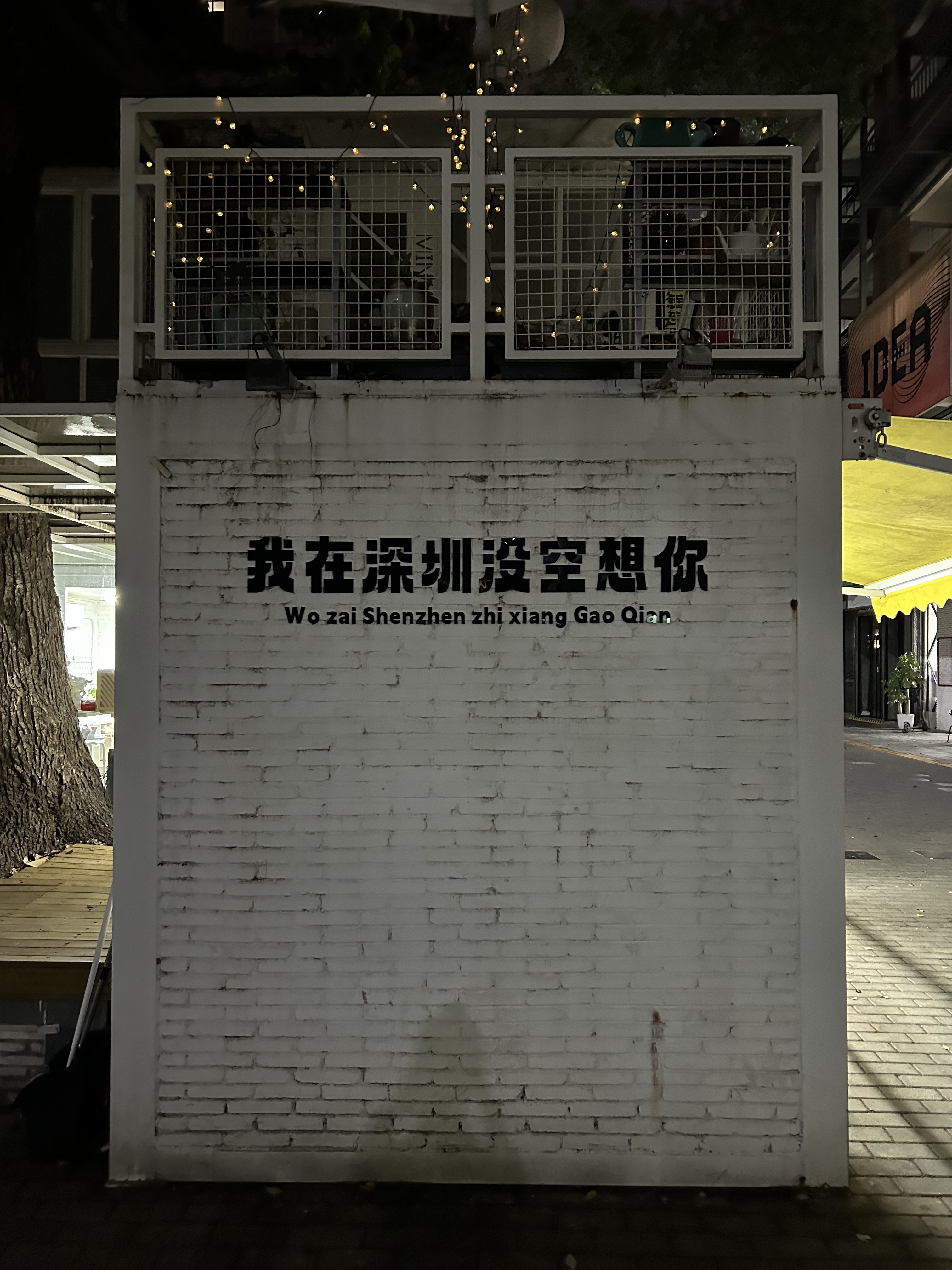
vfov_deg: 67.3
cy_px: 635
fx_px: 953
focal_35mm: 26
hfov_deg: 53.1
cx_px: 476
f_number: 1.5
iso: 800
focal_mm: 5.7
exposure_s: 1/25
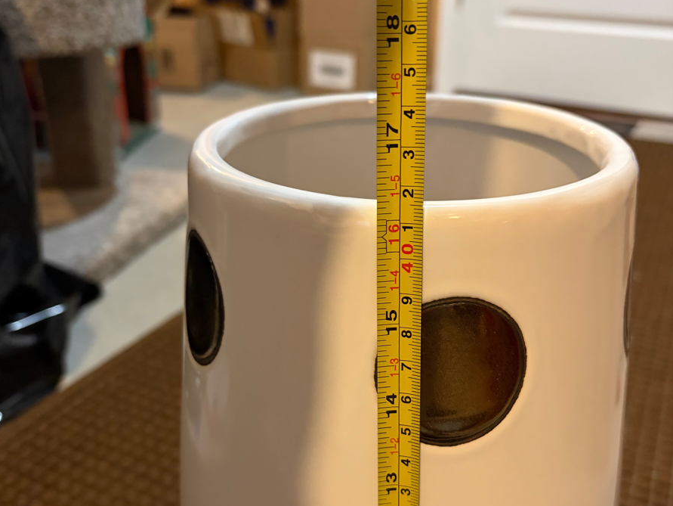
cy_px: 269
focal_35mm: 35
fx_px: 681
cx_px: 338
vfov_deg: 40.7
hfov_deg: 52.6
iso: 500
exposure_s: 1/30
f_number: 1.6
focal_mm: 5.96
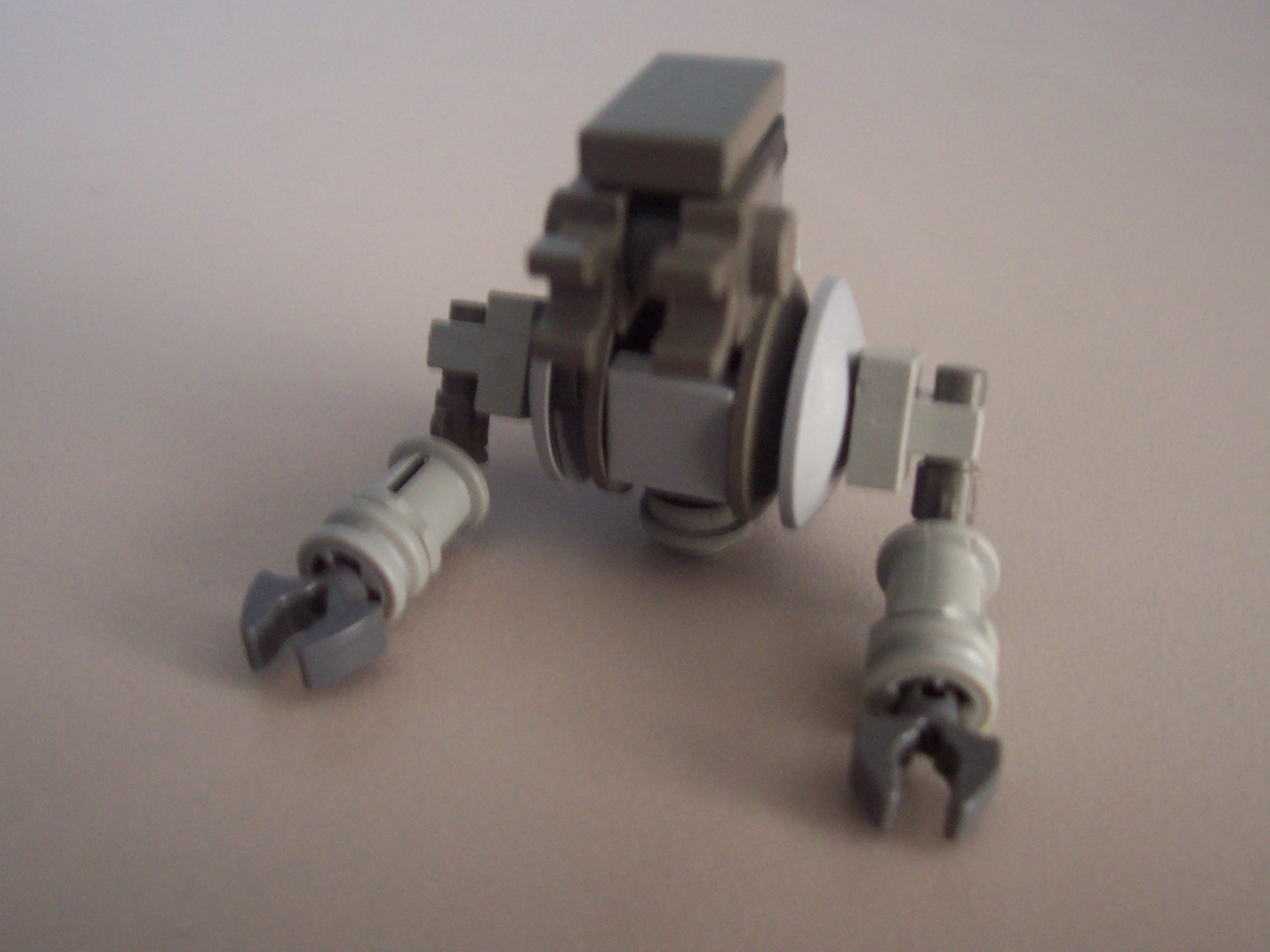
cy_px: 466
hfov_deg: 49.0
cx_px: 640
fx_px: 1394
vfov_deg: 37.7
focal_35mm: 38
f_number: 2.8
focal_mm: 5.6
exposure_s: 1/8
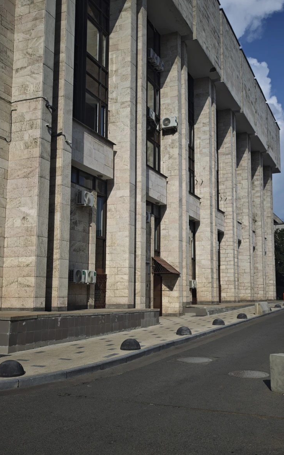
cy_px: 225
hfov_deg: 33.5
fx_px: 471
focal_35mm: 38
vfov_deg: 51.5
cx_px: 166
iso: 50
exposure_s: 1/2805
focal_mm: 8.72
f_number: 2
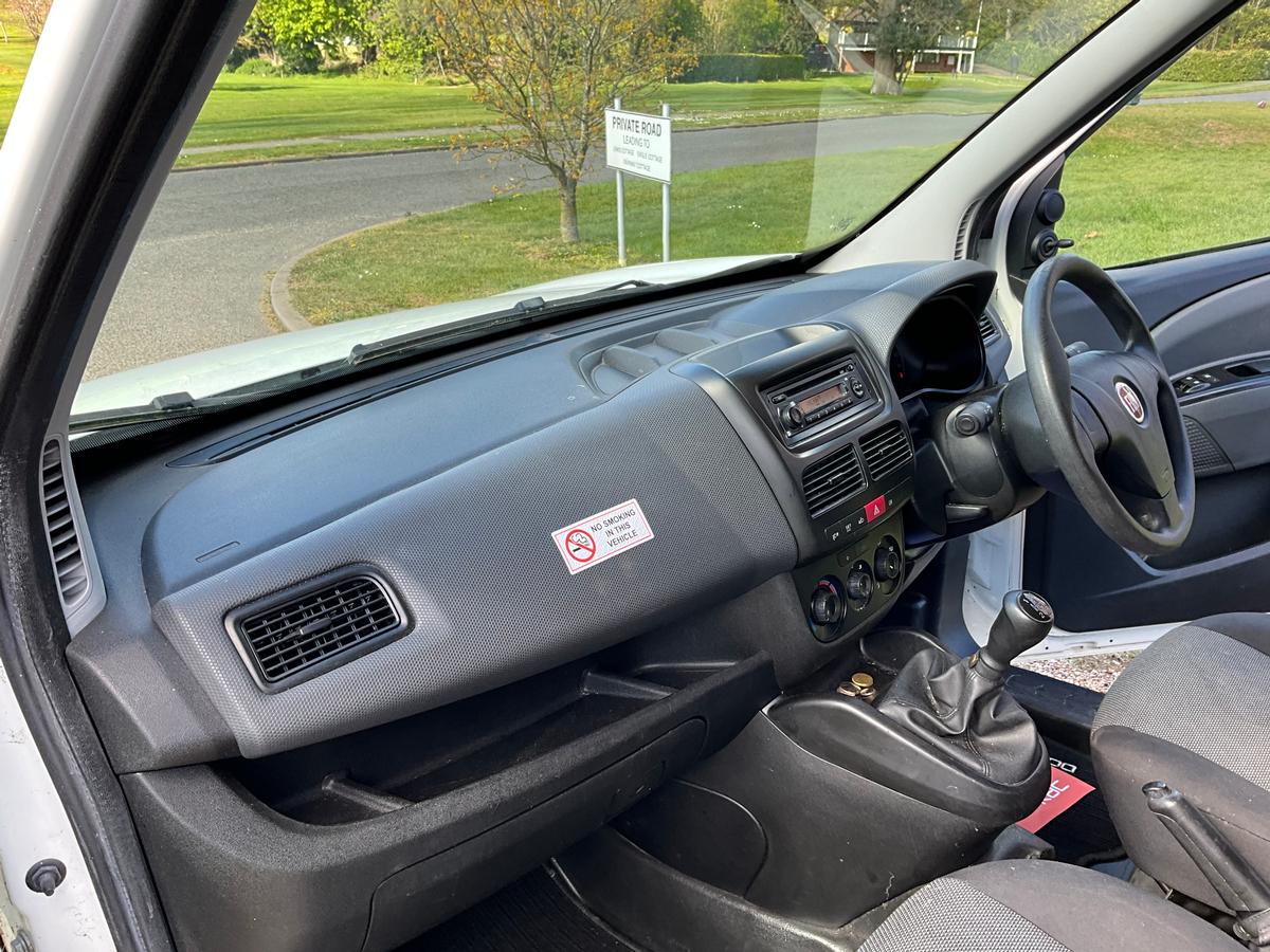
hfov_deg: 61.7
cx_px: 635
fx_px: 1064
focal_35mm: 29
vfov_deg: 48.2
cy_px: 476
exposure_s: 1/122
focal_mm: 3
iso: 20
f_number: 1.8
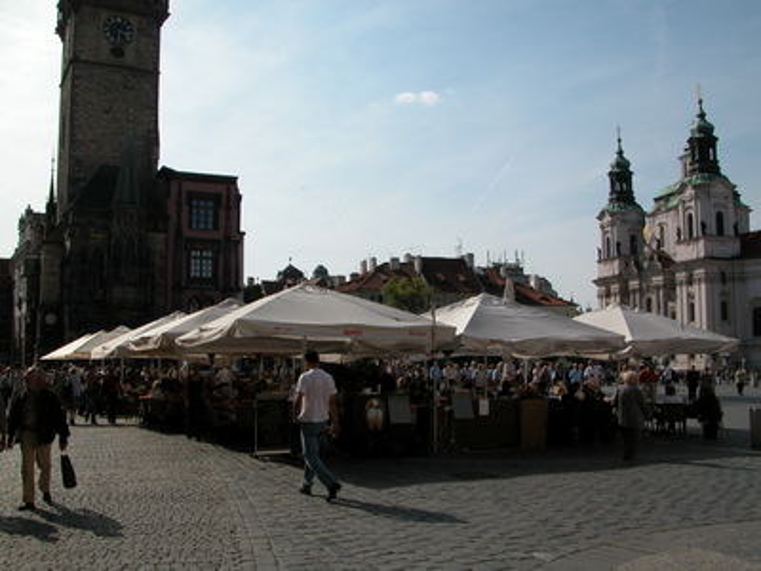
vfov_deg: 40.7
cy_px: 286
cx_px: 380
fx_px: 769
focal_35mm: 35
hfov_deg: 52.6
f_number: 8
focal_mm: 8.9
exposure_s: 1/391
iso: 100
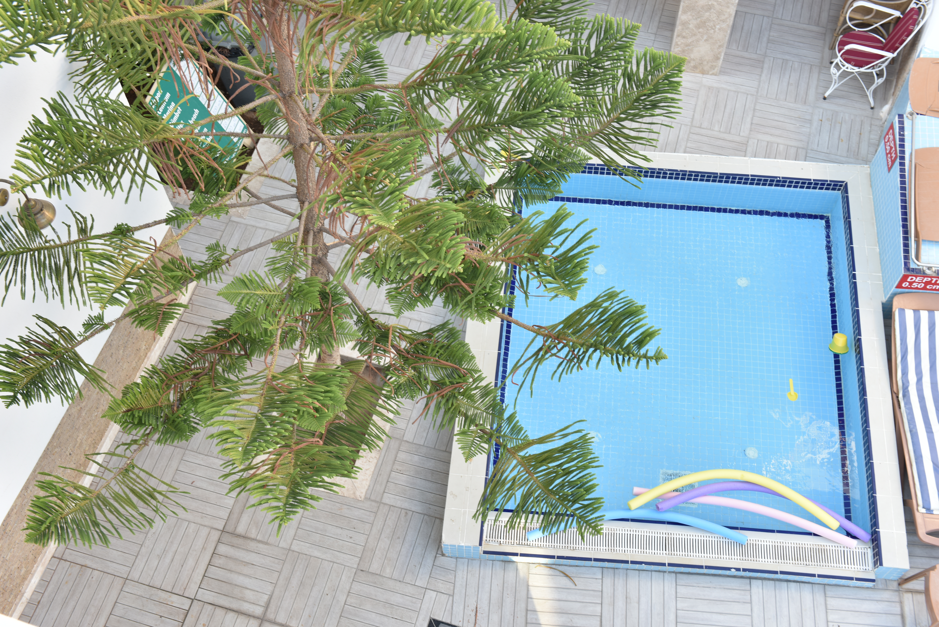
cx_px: 470
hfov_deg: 48.4
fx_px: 1044
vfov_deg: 33.4
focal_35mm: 40
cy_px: 314
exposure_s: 1/40
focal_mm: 40
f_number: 8
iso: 200
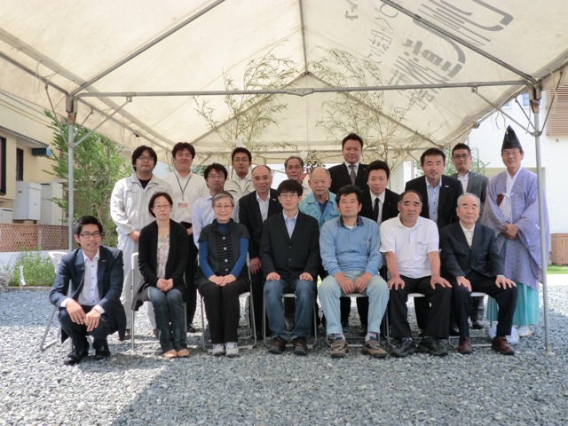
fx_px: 624
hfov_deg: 49.0
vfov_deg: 37.7
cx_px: 284
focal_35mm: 38
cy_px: 213
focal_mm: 6.9
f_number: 3.9
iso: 50
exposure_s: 1/250
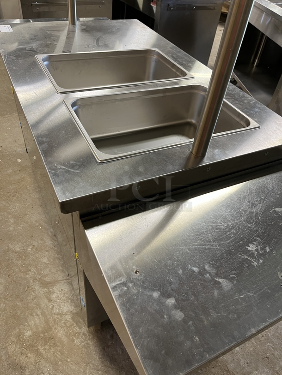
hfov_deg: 53.1
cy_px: 188
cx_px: 141
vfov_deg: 67.3
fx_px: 282
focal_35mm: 26
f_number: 1.6
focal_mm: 5.1
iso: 100
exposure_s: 1/60
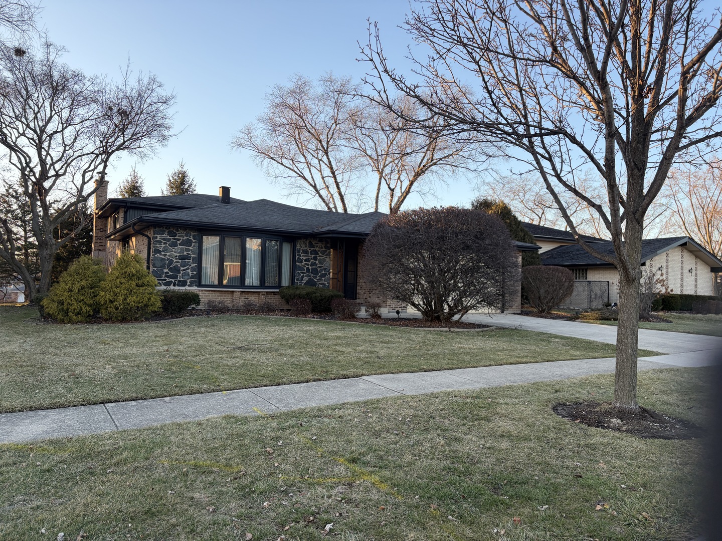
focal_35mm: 26
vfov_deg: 53.1
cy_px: 270
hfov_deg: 67.3
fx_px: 542
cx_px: 361
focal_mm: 5.96
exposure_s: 1/314
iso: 50
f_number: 1.6
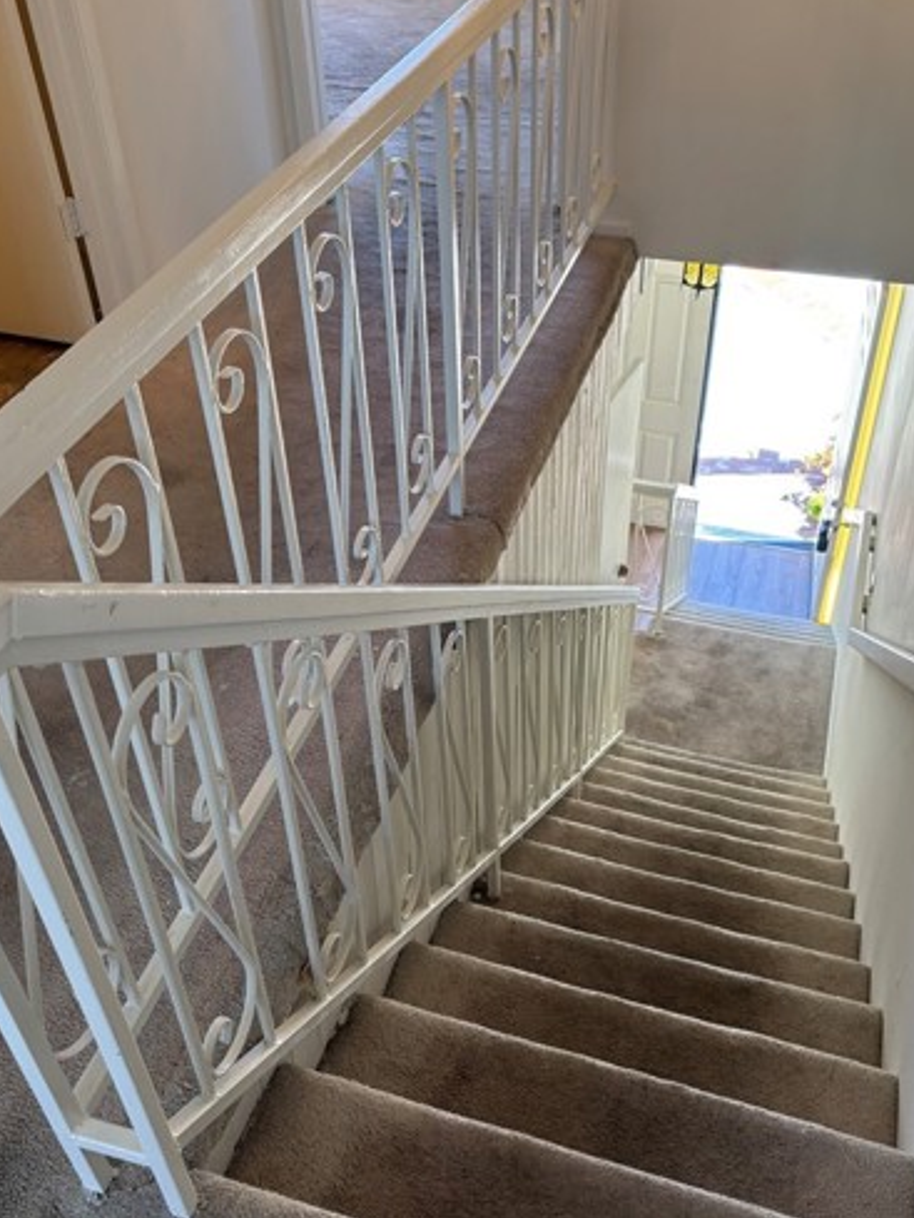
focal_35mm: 34
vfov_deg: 53.9
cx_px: 461
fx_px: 1196
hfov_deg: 41.8
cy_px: 585
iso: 80
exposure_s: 1/120
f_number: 1.6
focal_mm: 5.96
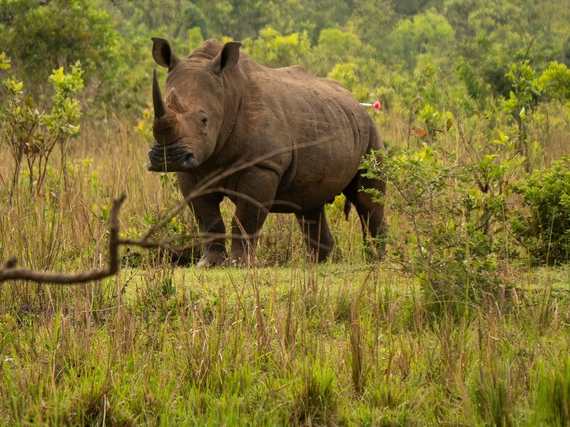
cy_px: 100
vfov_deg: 3.1
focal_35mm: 482
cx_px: 210
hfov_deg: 4.1
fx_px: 7933
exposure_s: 1/500
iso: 400
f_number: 6.3
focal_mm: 186
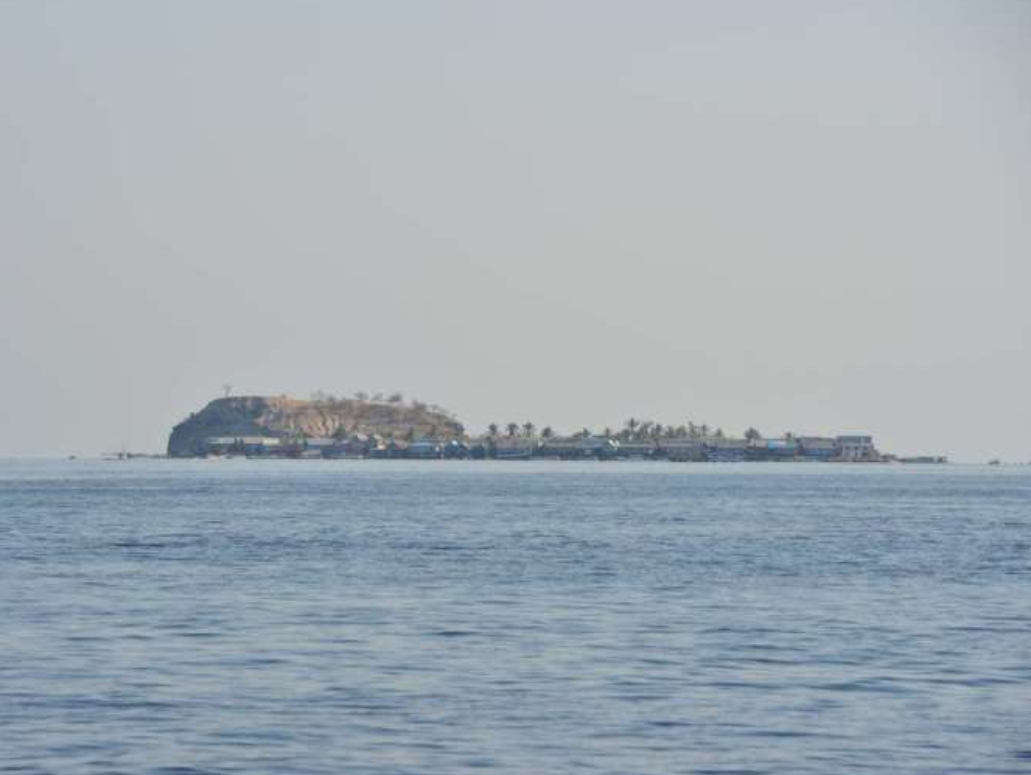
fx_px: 6914
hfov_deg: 8.5
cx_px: 445
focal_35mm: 232
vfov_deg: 6.4
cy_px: 392
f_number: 11
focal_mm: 200
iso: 250
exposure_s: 1/500
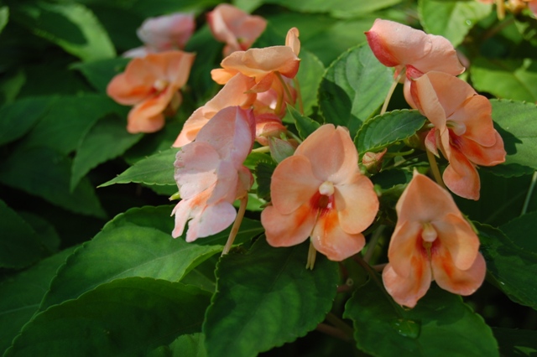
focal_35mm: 82
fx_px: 1230
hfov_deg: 24.6
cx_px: 268
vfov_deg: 16.5
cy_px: 178
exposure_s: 1/125
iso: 200
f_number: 8
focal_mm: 55
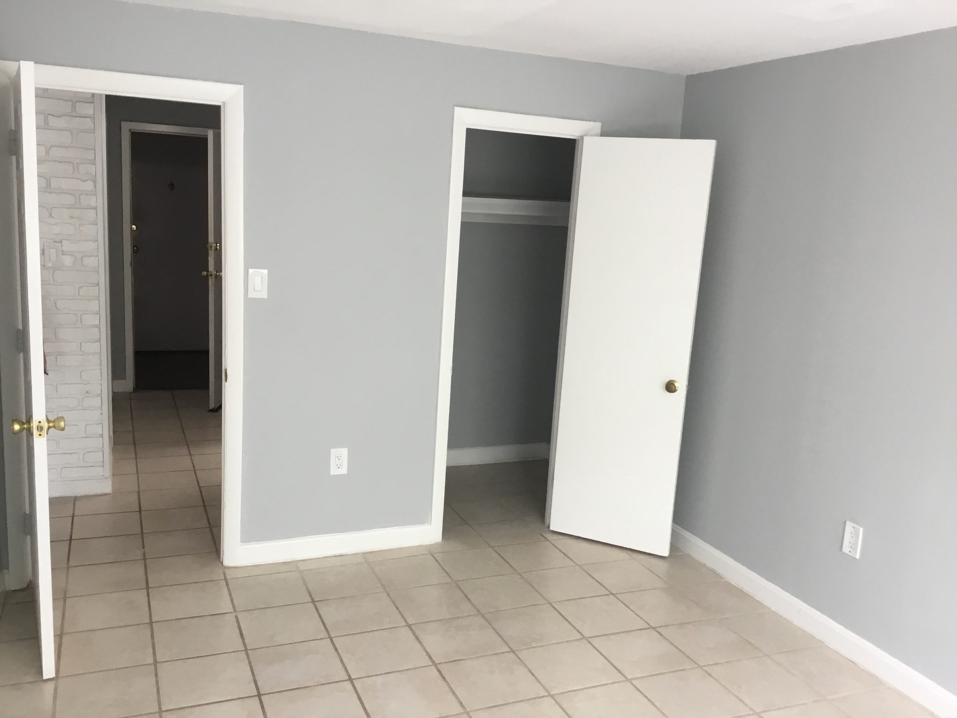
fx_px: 857
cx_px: 478
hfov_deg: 58.4
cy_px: 359
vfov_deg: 45.4
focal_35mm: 31
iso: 50
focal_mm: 3.3
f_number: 2.4
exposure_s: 1/30
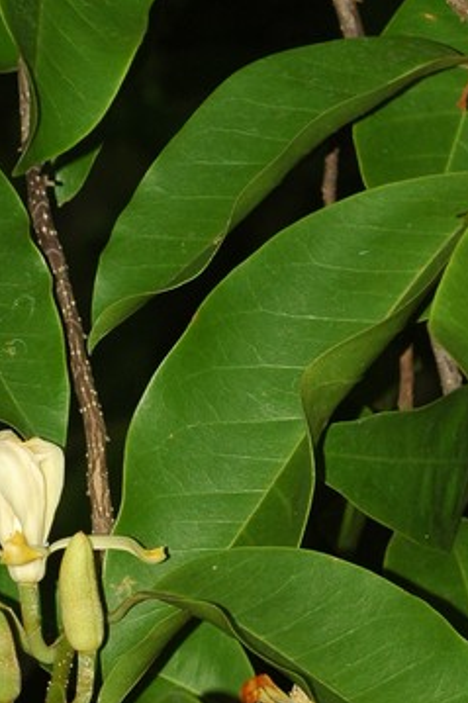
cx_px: 321
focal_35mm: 264
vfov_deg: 7.8
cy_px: 261
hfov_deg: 5.2
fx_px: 5153
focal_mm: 60
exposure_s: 1/125
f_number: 5.6
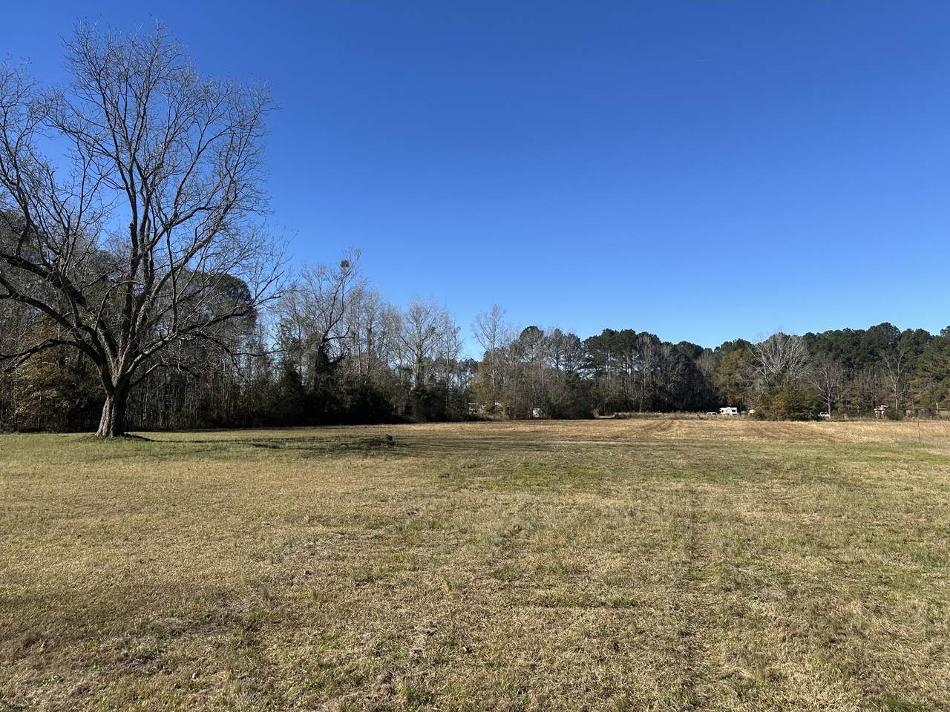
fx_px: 659
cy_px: 356
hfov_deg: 71.6
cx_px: 475
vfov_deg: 56.8
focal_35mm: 24
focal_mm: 6.86
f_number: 1.78
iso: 80
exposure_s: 1/4184
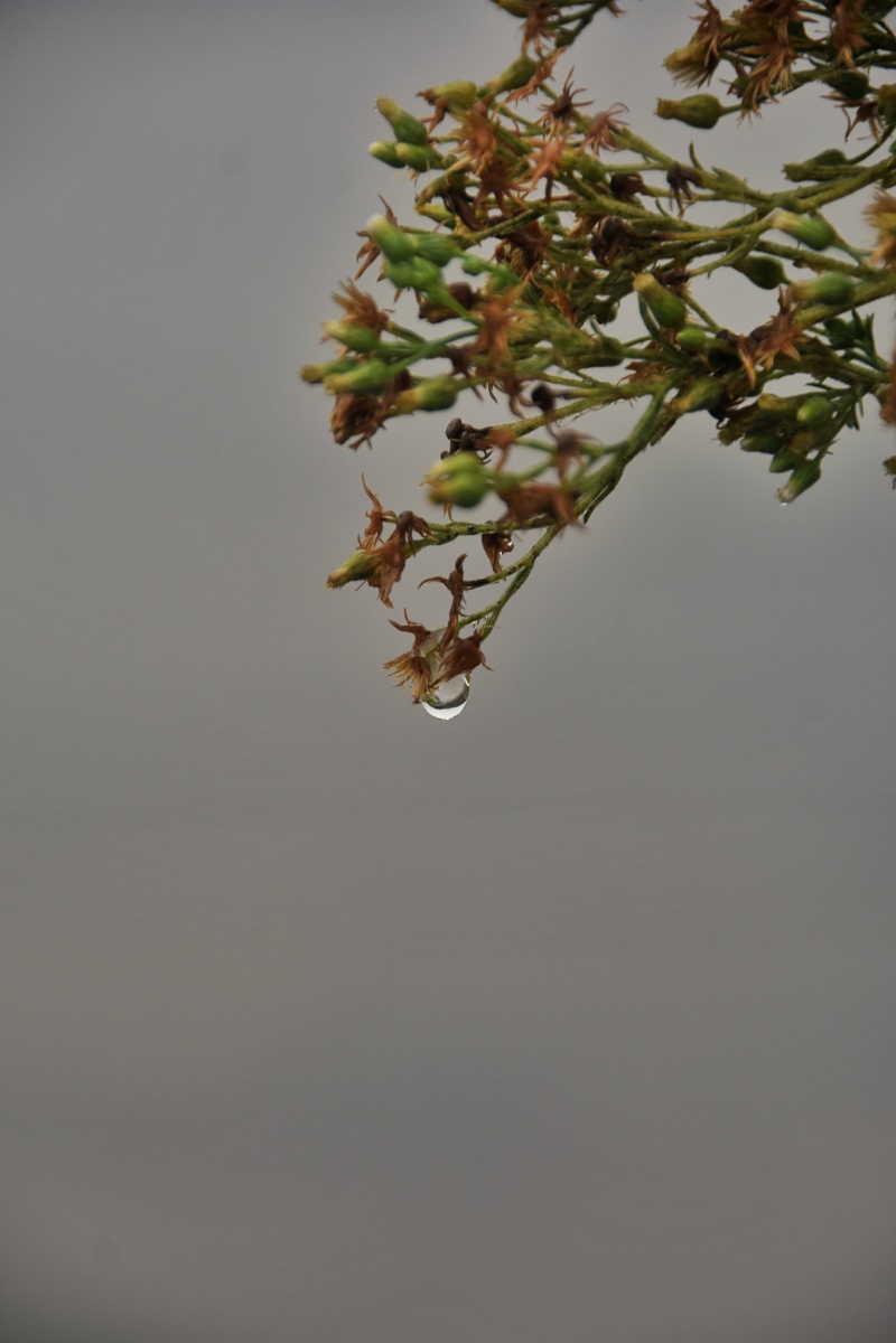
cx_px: 448
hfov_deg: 4.6
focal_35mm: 300
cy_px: 672
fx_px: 11199
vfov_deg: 6.9
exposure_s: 1/125
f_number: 5.6
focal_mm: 200
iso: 400
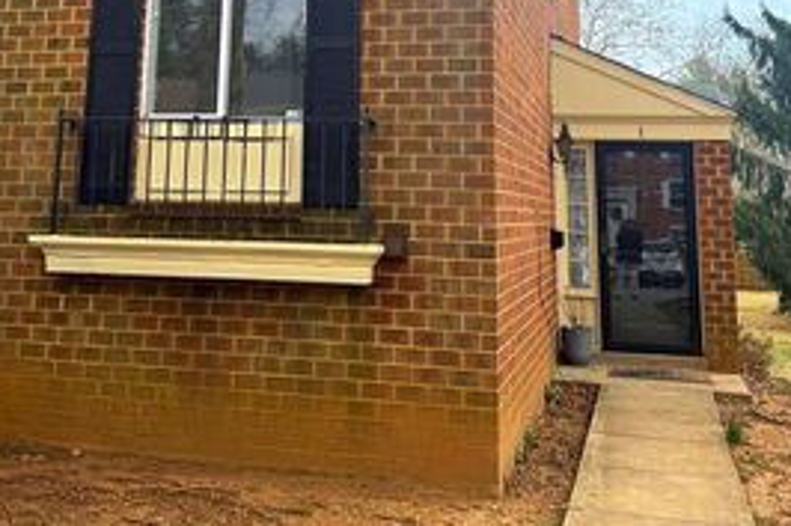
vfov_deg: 26.9
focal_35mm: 47
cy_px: -7
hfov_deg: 41.8
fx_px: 1032
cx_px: 330
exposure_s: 1/2370
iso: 100
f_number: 1.78
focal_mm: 6.76
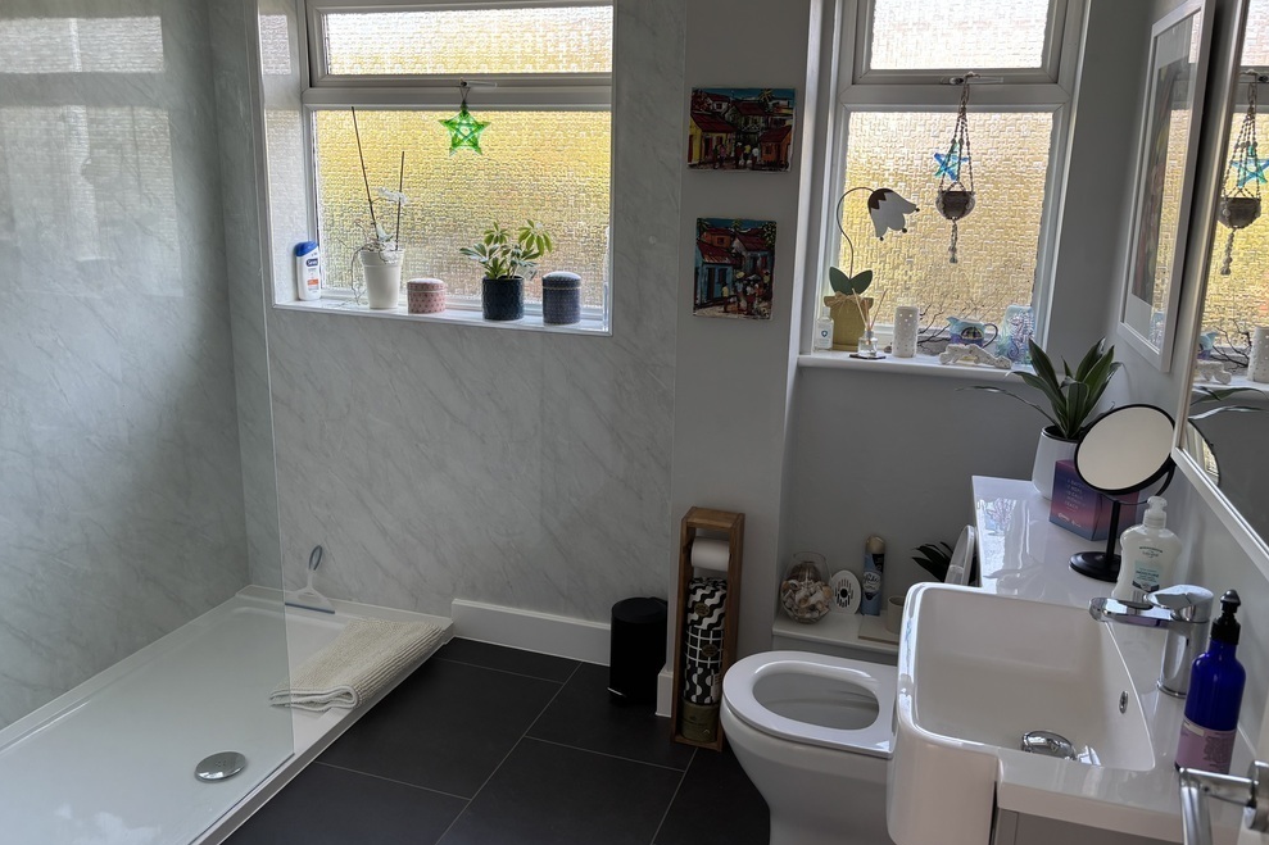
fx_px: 987
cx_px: 635
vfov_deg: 46.4
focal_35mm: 28
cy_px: 410
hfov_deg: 65.5
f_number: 1.6
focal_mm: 5.96
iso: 50
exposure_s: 1/121
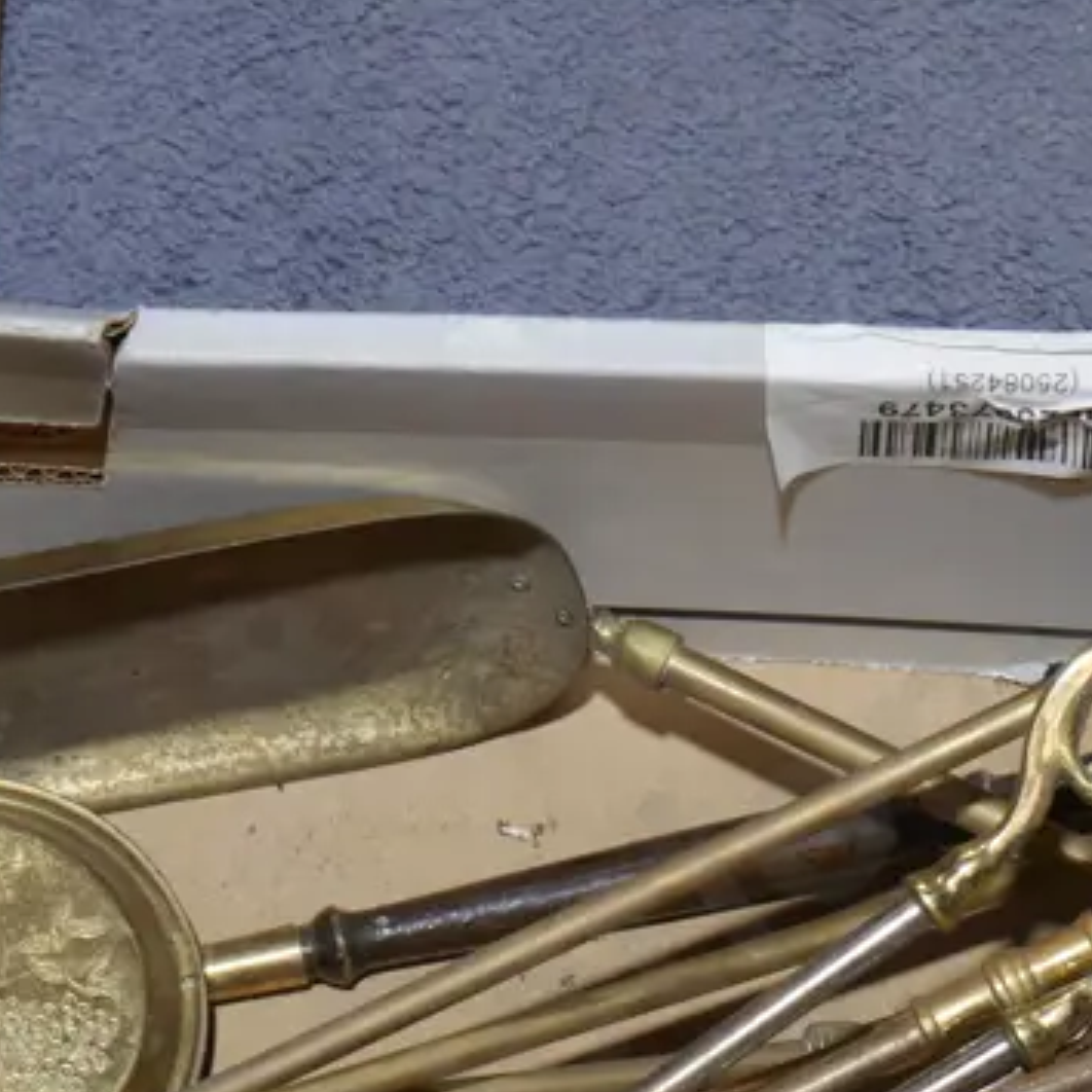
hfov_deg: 12.6
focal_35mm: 138
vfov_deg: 12.5
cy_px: 1103
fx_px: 4925
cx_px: 450
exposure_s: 1/60
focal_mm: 27
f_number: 5.3
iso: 500
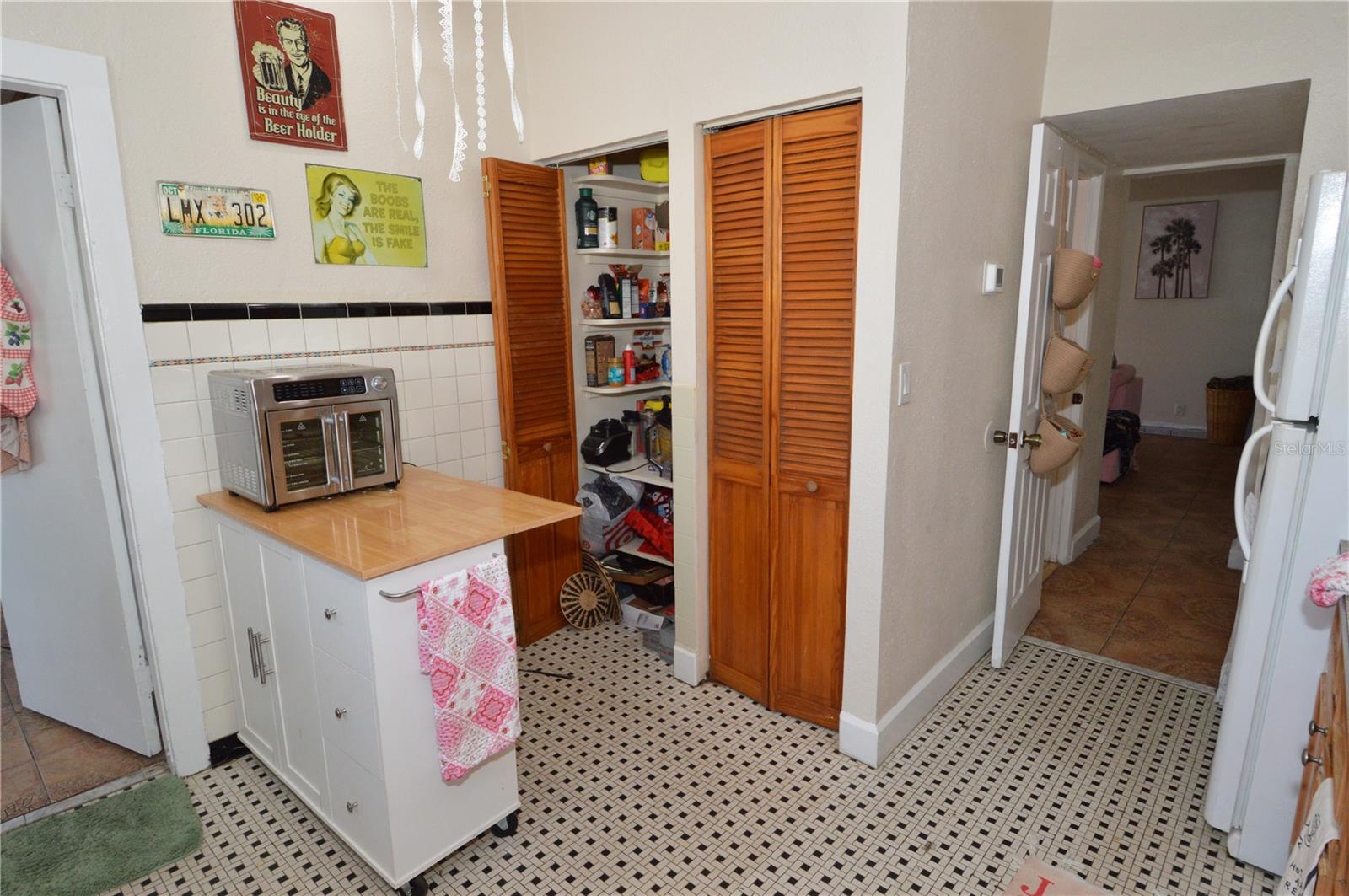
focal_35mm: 18
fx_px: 674
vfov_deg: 67.3
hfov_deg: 90.1
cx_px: 674
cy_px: 448
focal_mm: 12
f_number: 8
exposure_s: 1/100
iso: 800
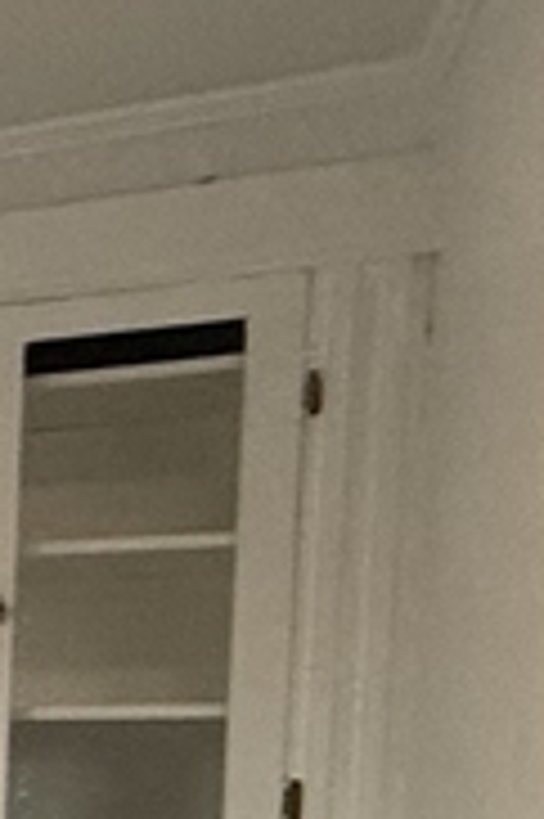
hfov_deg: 8.0
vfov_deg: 23.6
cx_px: -1677
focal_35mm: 82
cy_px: 837
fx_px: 1862
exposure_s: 1/120
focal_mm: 2.22
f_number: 2.2
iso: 250
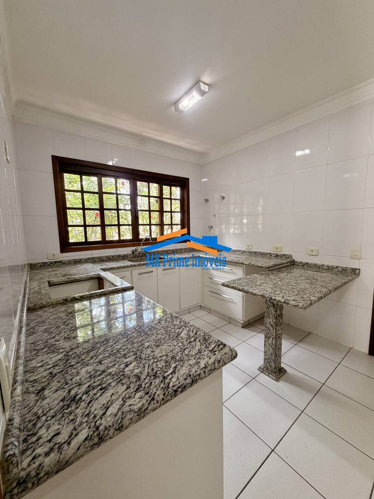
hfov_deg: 85.7
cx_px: 187
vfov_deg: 102.1
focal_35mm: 14
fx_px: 202
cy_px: 250
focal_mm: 2.22
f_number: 2.2
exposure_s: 1/120
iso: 320
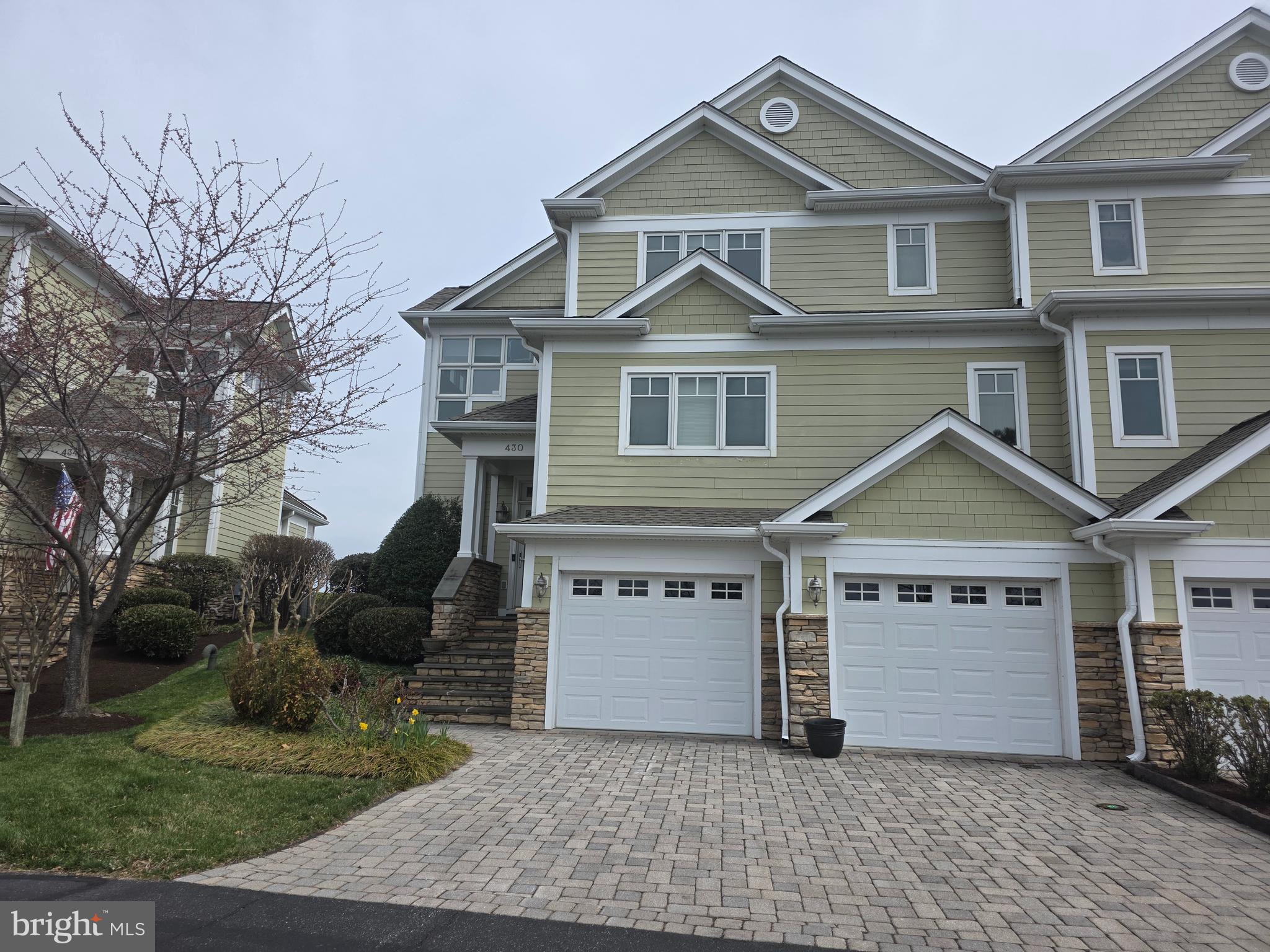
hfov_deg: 73.9
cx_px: 635
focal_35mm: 23
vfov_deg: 58.9
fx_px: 844
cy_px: 476
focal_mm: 6.3
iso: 80
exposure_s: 1/7944
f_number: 1.7
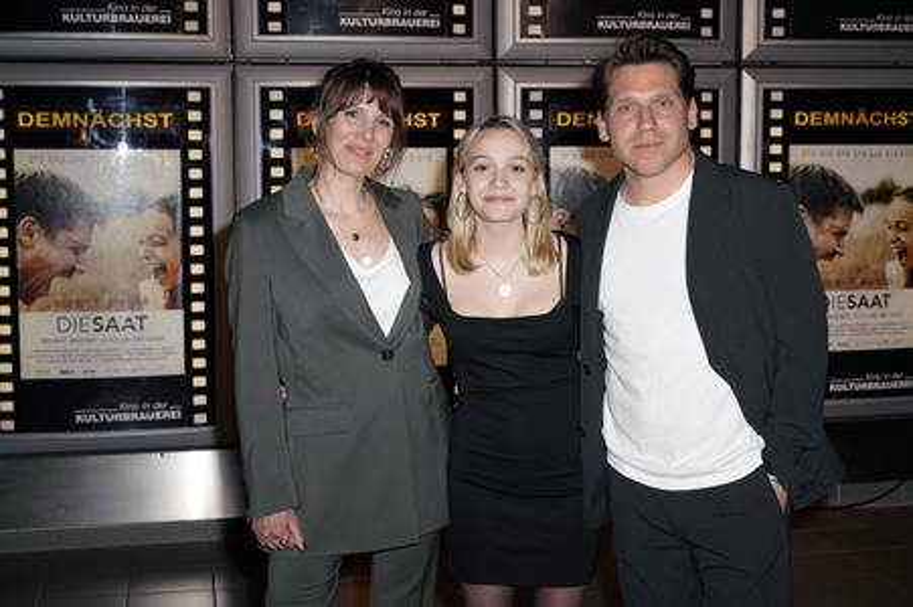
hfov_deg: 39.6
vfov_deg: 27.0
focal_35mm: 50
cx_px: 456
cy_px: 304
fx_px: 1267
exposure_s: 1/125
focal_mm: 50
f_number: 7.1
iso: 640
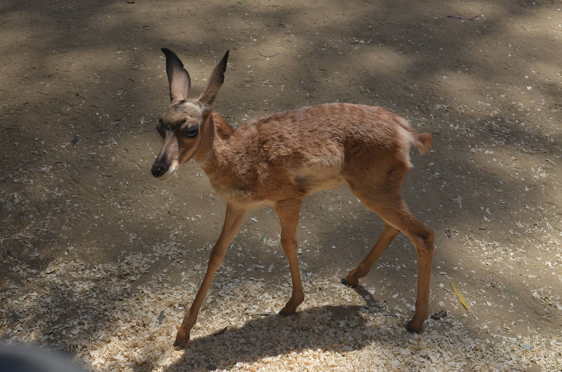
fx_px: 818
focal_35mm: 52
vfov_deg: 25.6
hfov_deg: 37.9
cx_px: 281
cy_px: 186
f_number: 8
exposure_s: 1/250
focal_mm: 35
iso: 140
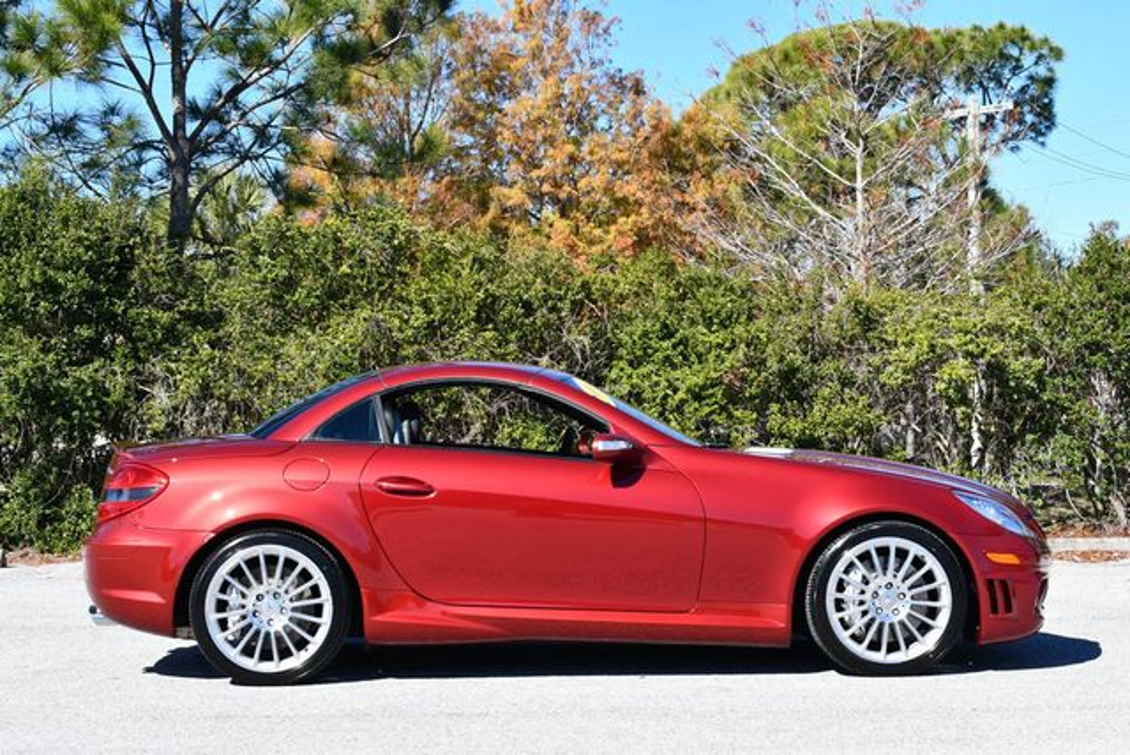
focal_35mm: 76
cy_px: 378
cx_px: 565
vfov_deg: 18.0
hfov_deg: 26.6
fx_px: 2388
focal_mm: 38
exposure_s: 1/250
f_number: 8
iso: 125
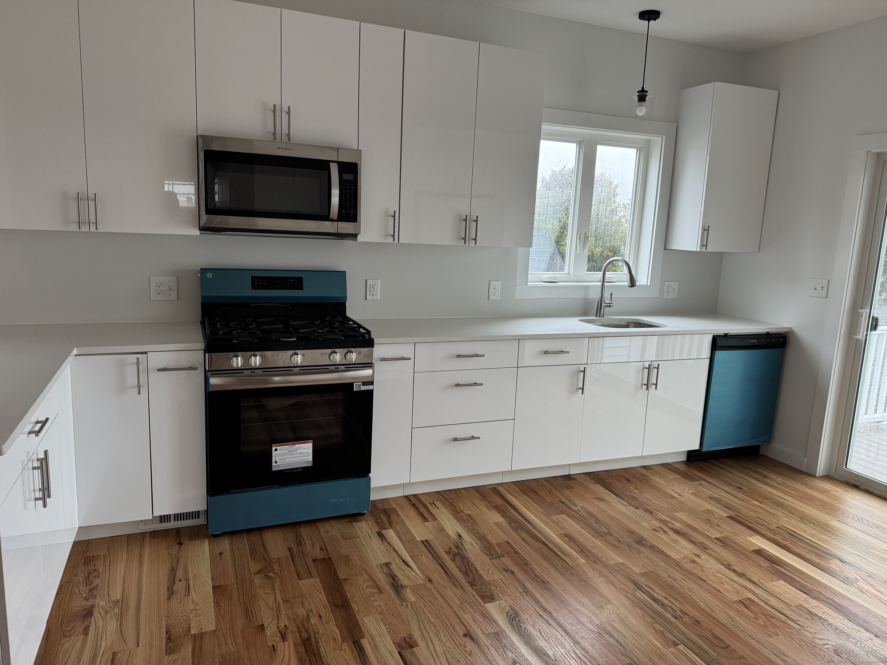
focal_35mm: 24
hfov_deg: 71.6
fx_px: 615
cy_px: 332
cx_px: 444
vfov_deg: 56.8
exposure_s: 1/65
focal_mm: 6.76
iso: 200
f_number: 1.78
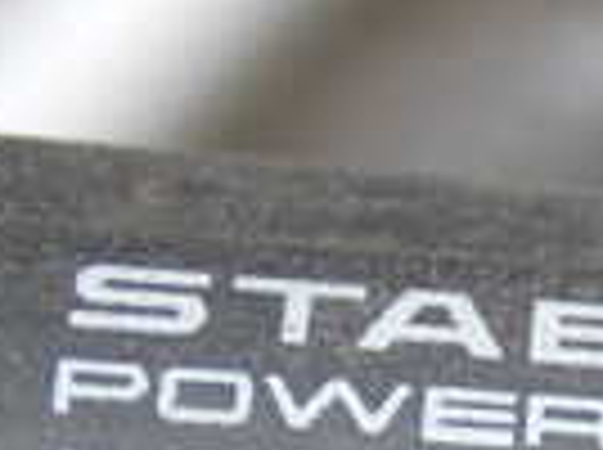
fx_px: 4834
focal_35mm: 278
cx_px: 1174
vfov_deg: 5.2
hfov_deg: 6.9
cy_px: 891
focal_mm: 11.09
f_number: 3.6
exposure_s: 1/125
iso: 125
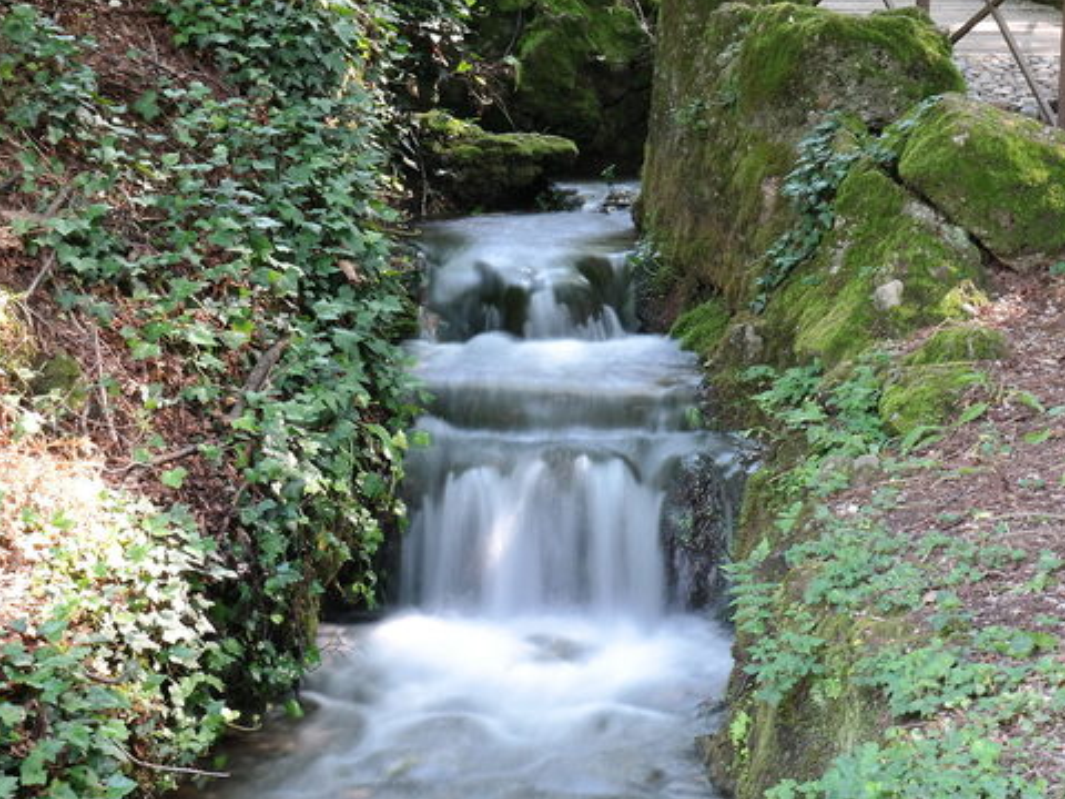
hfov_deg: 19.4
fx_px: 3107
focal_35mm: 101
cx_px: 615
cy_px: 373
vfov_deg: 14.6
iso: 400
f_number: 22
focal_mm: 55
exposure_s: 1.3
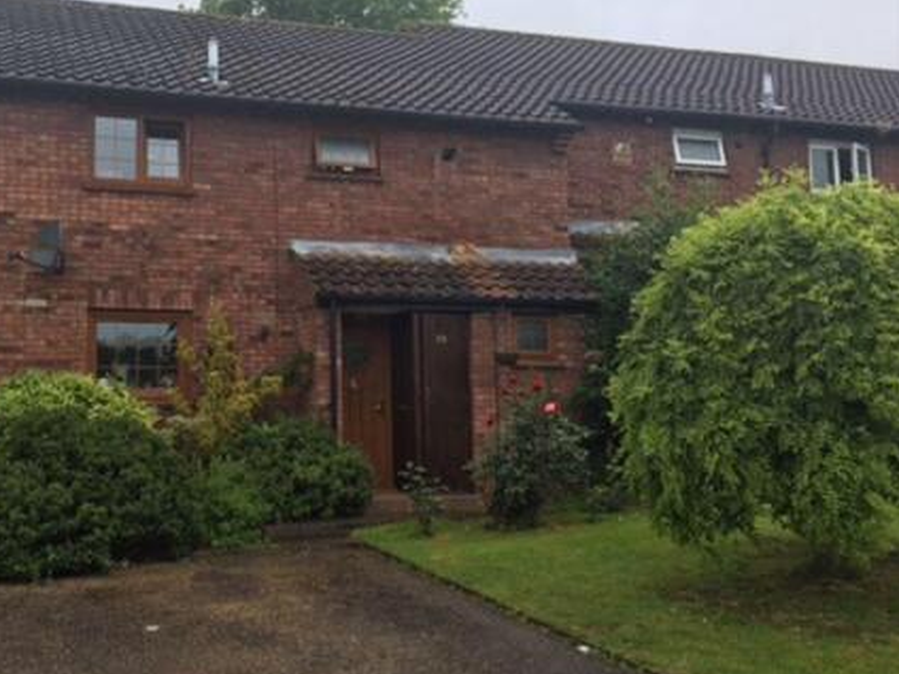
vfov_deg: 35.9
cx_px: 286
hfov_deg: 45.9
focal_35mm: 40
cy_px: 307
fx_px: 1039
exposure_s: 1/313
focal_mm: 4.15
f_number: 2.2
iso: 25
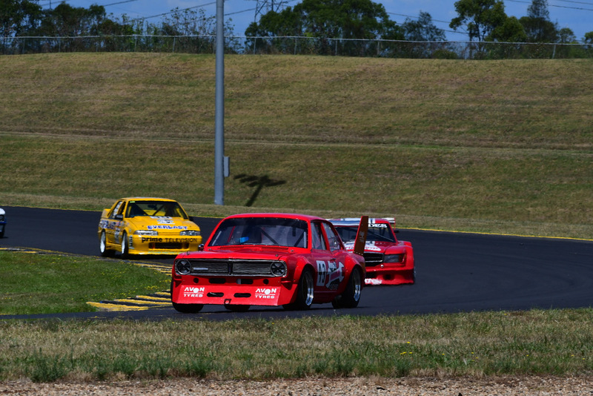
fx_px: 4943
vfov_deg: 4.6
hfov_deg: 6.9
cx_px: 296
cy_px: 198
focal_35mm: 300
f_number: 14
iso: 250
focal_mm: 200
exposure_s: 1/640
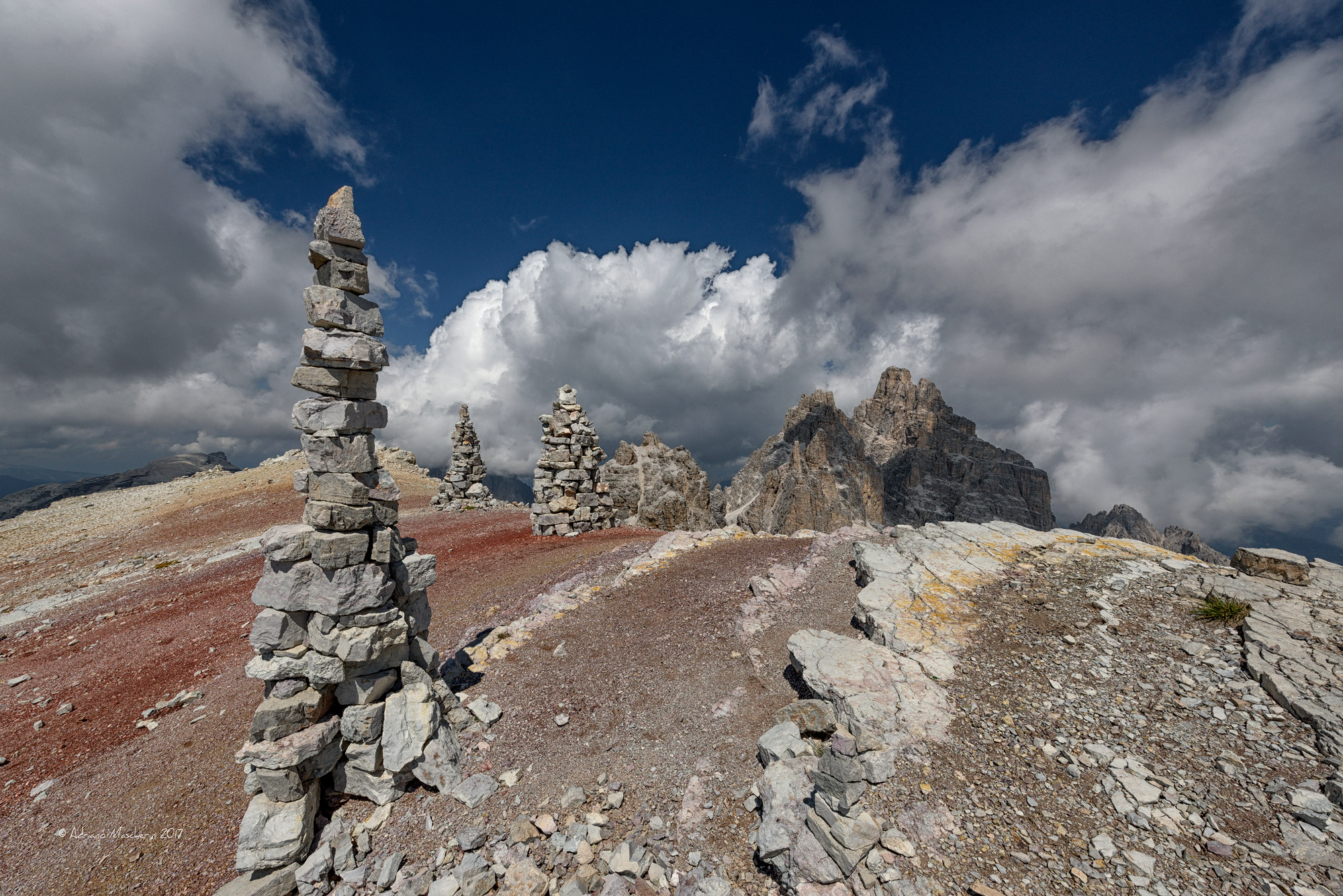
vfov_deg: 81.3
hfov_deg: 104.2
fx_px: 522
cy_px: 448
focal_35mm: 14
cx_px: 672
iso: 100
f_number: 16
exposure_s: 1/500
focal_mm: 14
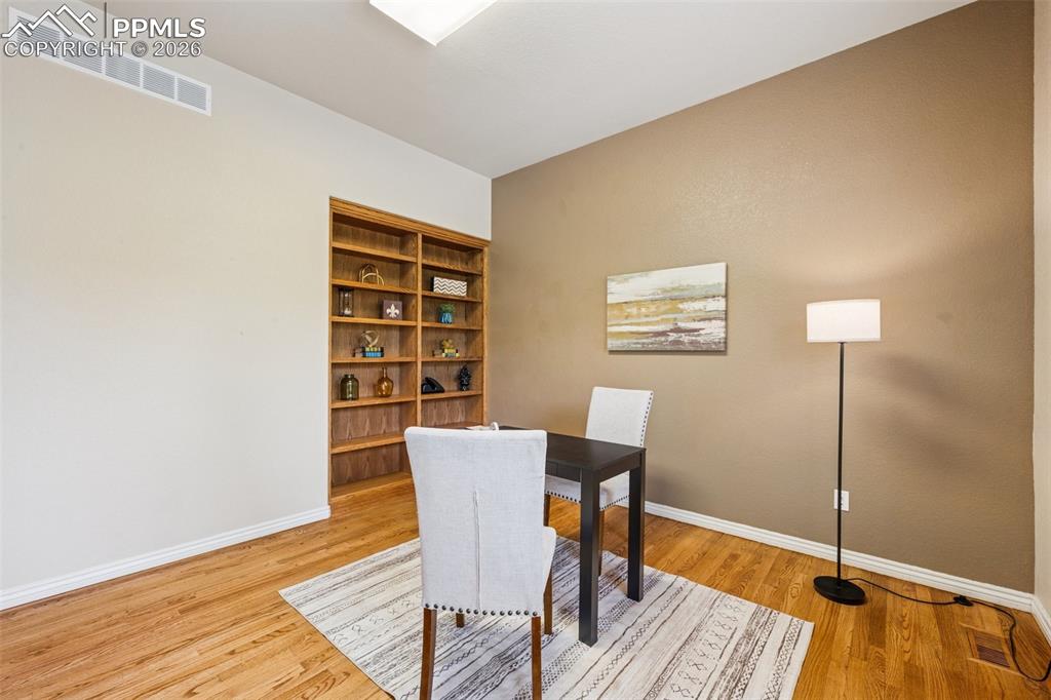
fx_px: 438
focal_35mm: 15
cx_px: 526
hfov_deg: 100.4
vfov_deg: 77.3
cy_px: 350
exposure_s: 1.3
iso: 100
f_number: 11
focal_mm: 15
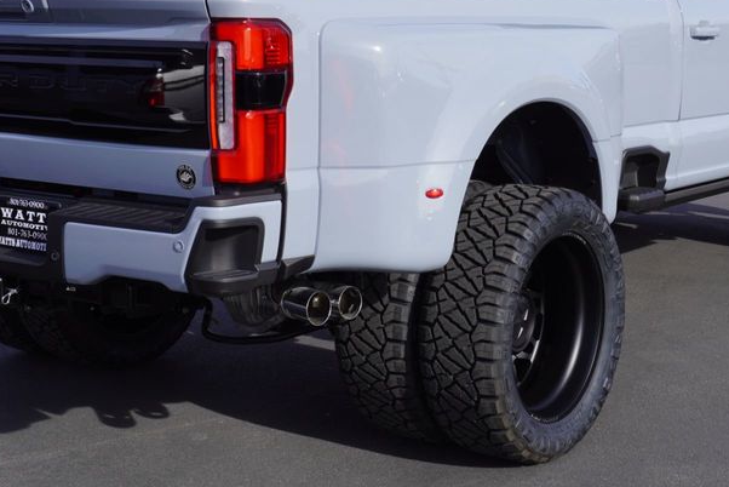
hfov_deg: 29.3
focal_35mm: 69
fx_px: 1395
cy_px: 165
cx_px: 378
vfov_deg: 19.7
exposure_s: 1/125
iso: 100
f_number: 10
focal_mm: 27
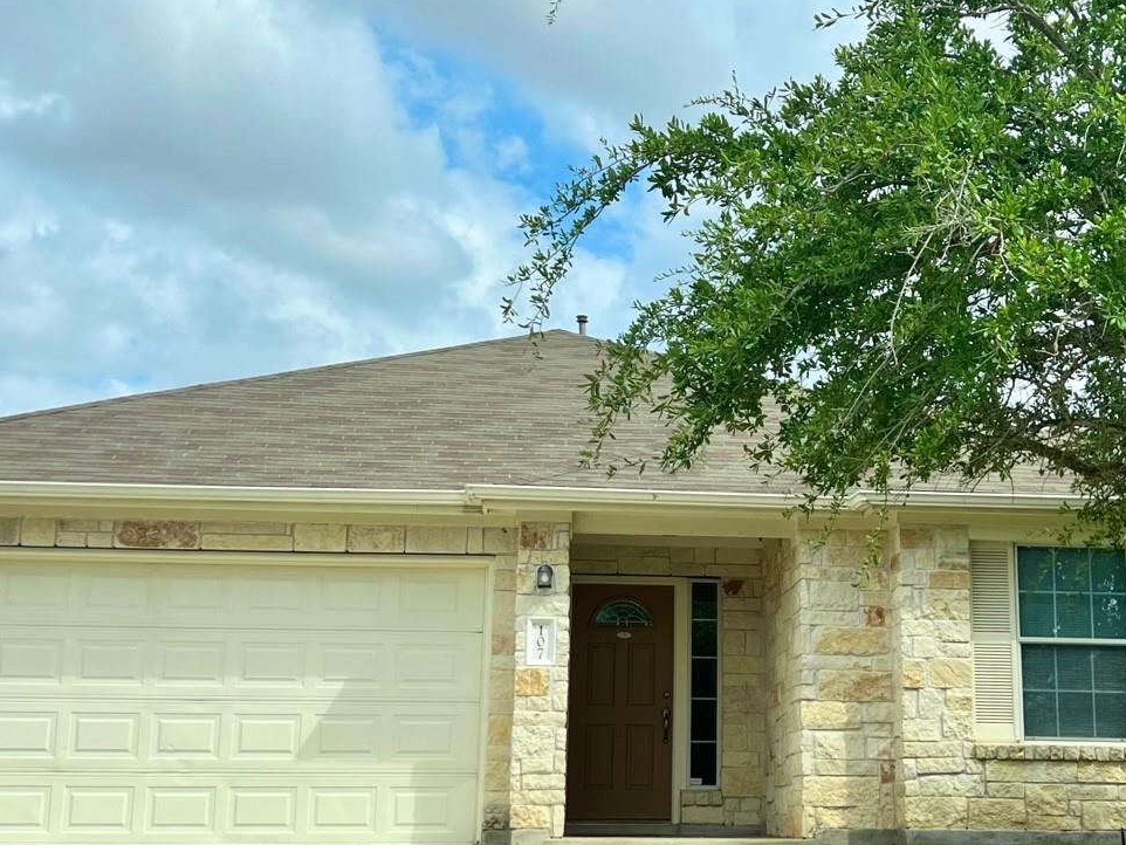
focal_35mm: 52
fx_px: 1692
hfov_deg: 36.4
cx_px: 749
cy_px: 466
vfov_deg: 28.0
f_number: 1.5
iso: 50
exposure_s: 1/5319
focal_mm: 5.7
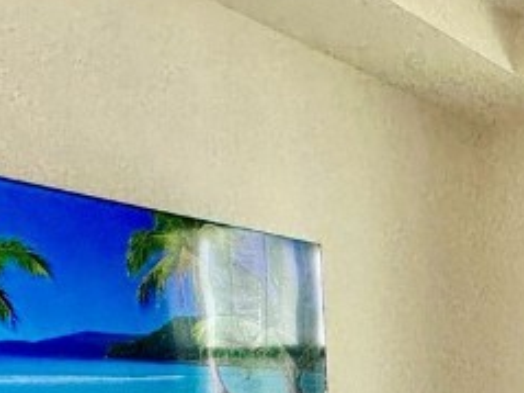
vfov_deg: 21.6
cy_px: 534
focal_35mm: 60
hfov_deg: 25.2
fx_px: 908
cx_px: 767
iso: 40
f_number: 2.2
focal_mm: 2.22
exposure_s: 1/122
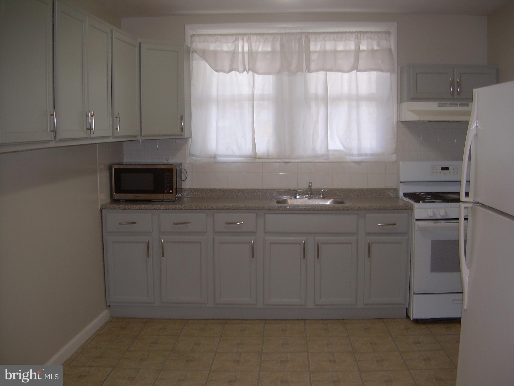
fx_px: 564
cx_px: 257
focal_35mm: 38
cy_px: 193
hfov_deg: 49.0
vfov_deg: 37.7
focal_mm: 6.3
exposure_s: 1/30
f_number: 2.8
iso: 50
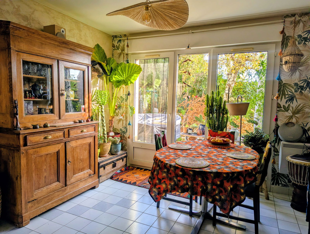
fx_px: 215
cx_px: 155
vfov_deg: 56.9
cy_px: 117
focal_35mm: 24
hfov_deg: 71.5
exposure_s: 1/200
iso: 43
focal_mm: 6.81
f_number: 1.85
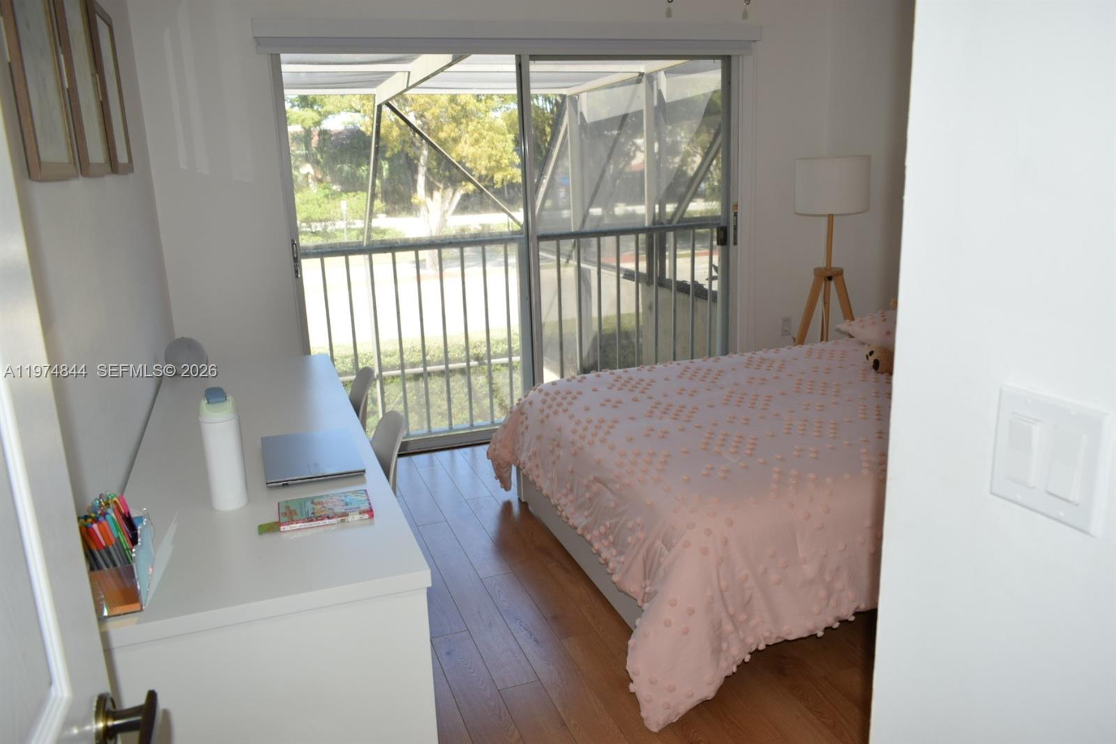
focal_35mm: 27
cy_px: 372
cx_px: 558
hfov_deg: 67.4
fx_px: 837
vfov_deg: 47.9
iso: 250
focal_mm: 18
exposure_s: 1/125
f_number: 5.6
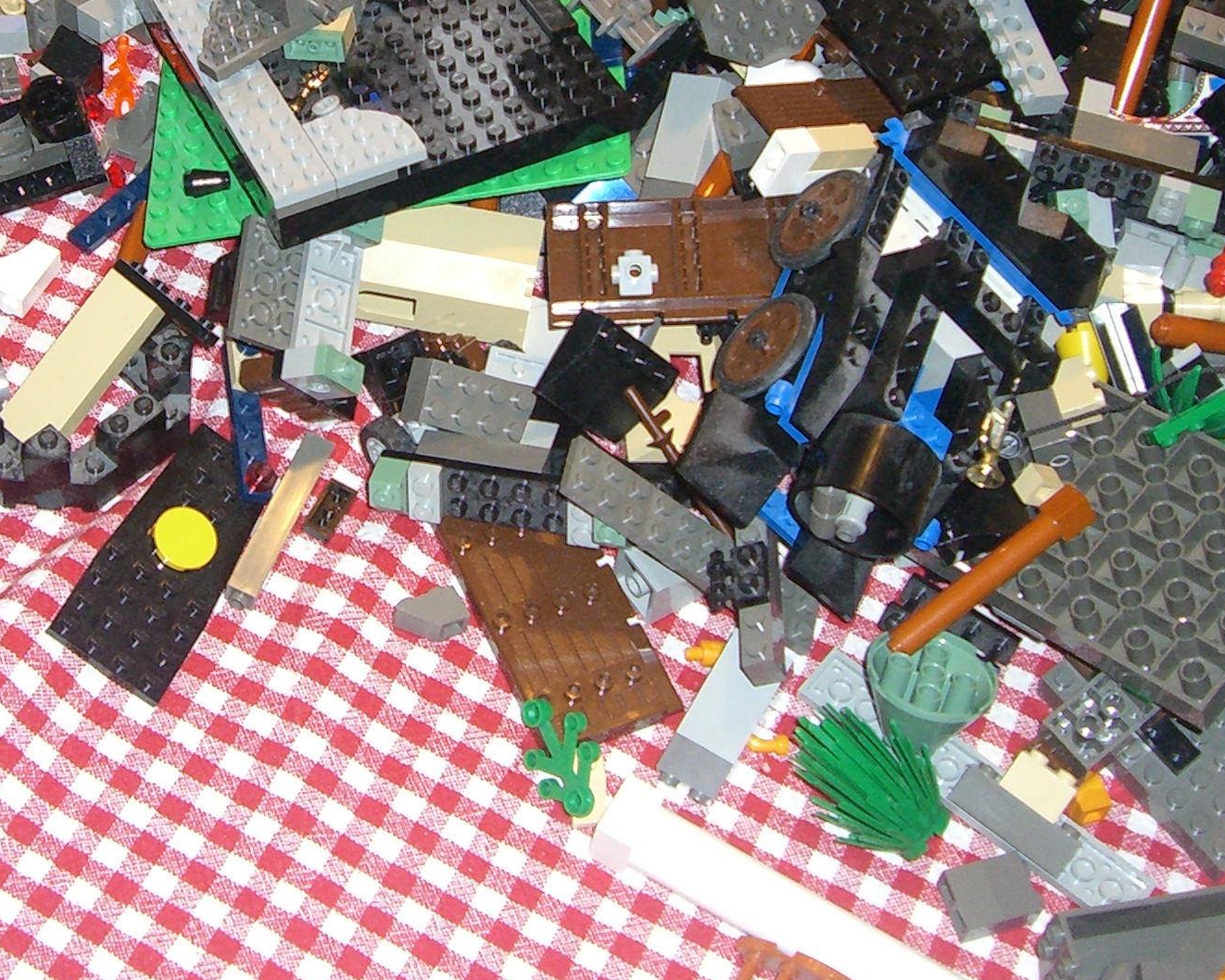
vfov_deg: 19.1
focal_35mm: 79
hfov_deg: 24.0
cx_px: 360
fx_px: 2865
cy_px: 101
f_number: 2.7
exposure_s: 1/60
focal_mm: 6.2
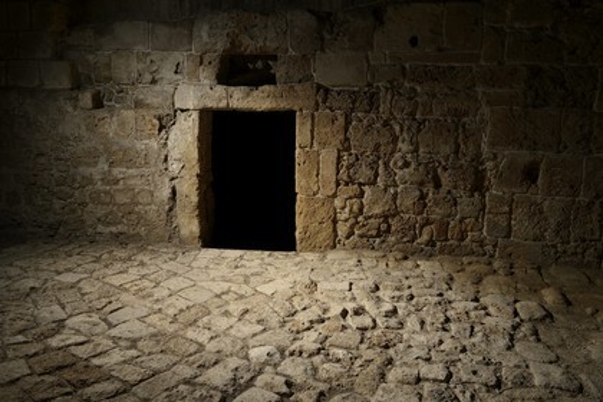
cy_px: 201
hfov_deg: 58.7
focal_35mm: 32
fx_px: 536
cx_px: 302
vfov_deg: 41.1
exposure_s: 1/2
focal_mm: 32
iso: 400
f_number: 8
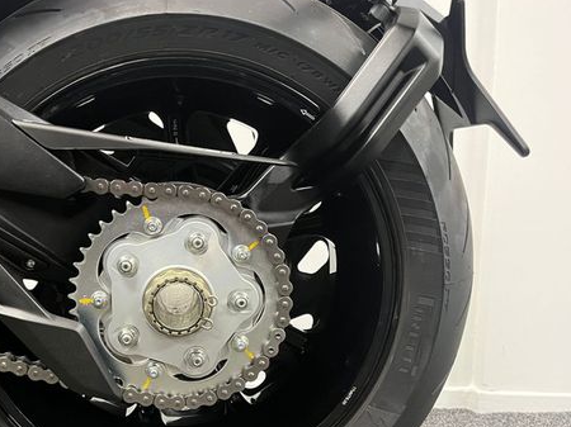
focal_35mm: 37
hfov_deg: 48.8
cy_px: 271
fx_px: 610
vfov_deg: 38.3
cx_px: 167
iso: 500
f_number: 1.6
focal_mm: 5.1
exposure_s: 1/33
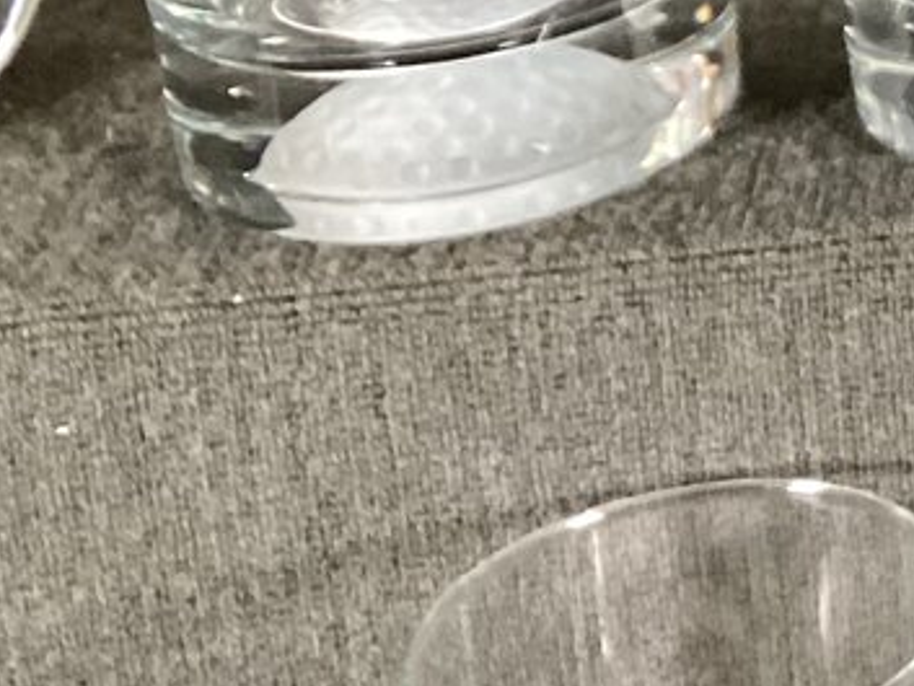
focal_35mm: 133
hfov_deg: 12.6
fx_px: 3513
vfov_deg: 10.6
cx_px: 1946
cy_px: -483
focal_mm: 3.3
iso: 100
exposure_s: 1/50
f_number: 2.4
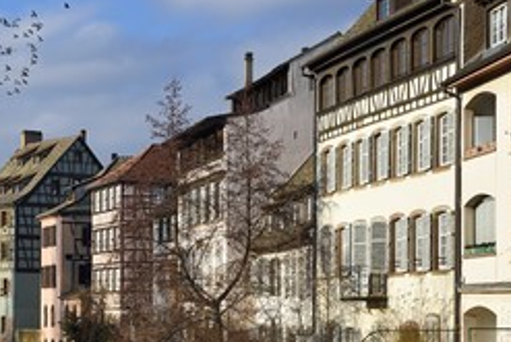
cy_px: 249
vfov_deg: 11.5
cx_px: 100
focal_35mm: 119
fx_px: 1690
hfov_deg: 17.1
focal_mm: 70
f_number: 7.1
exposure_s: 1/640
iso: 200
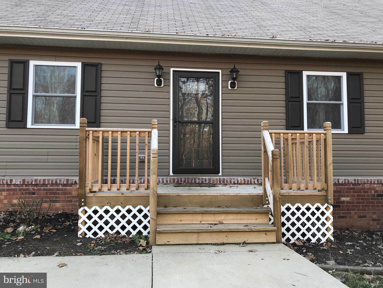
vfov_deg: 49.7
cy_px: 144
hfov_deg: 63.4
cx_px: 192
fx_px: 310
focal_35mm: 28
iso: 20
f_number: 1.8
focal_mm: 3.99
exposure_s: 1/131
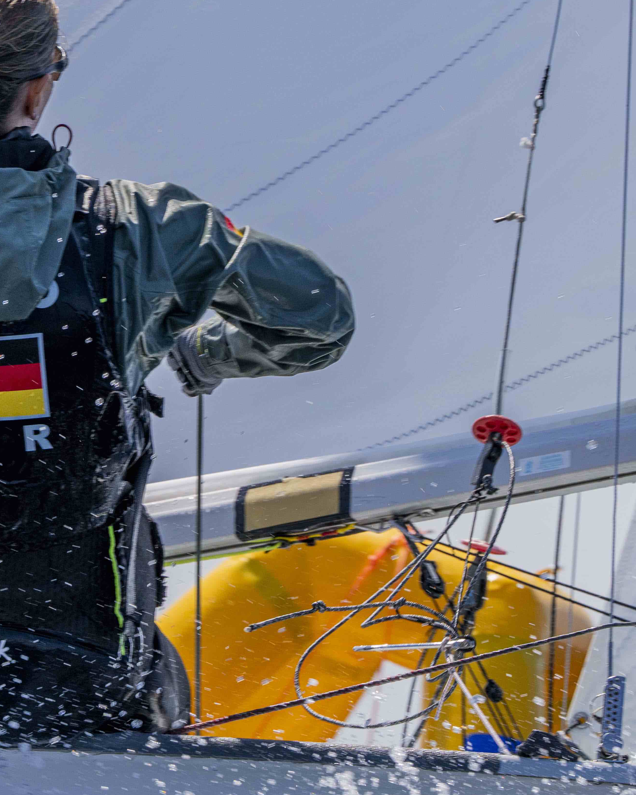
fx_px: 9551
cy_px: 608
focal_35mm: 406
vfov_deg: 4.8
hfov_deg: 3.8
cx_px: -79
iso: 200
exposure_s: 1/800
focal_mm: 149
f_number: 8
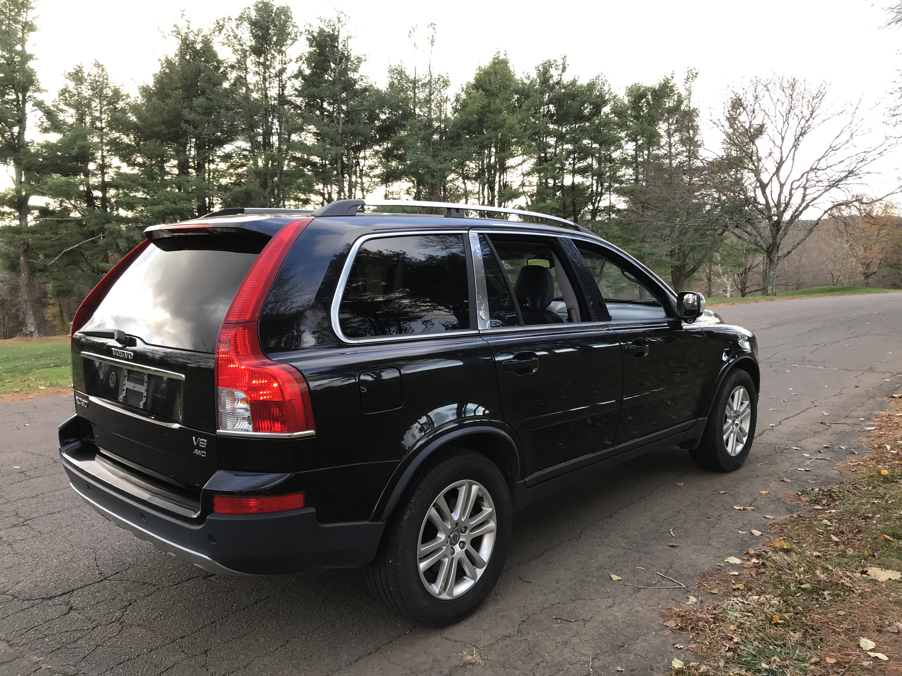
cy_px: 338
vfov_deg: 49.7
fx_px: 730
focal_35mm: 28
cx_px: 451
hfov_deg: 63.4
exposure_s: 1/120
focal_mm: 3.99
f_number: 1.8
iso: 32
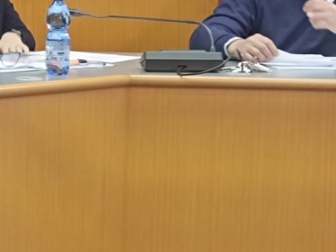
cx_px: 229
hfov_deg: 24.3
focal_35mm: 80
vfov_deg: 18.4
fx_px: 777
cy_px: 95
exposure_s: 1/33.3
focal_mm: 6.14
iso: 1200
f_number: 1.65
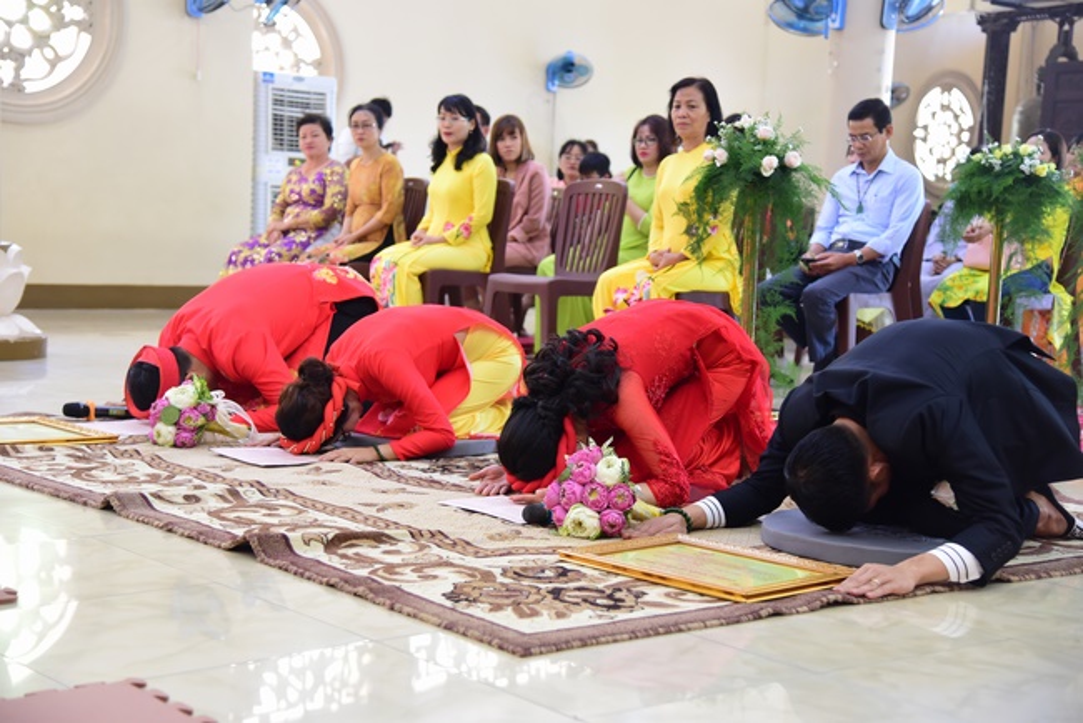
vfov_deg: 23.4
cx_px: 542
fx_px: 1746
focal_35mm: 58
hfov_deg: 34.5
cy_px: 362
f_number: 4
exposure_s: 1/50
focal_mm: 58
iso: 1600
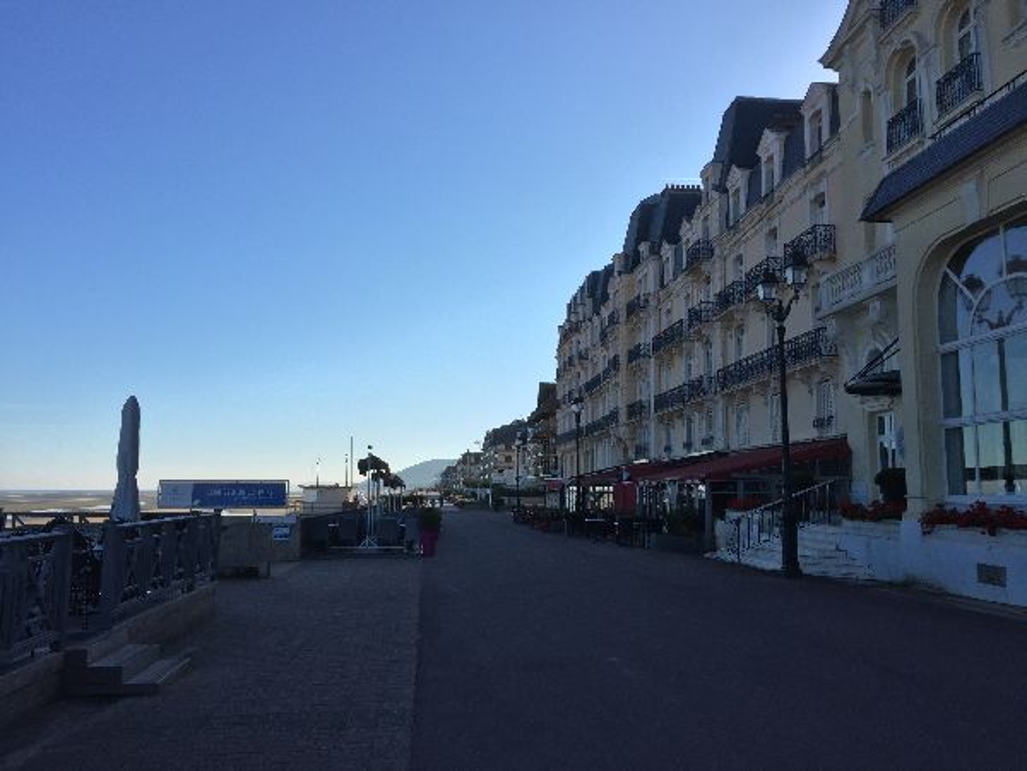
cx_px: 514
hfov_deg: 61.7
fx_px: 860
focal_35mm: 29
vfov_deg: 48.2
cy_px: 386
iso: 32
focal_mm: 4.15
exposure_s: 1/2475
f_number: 2.2
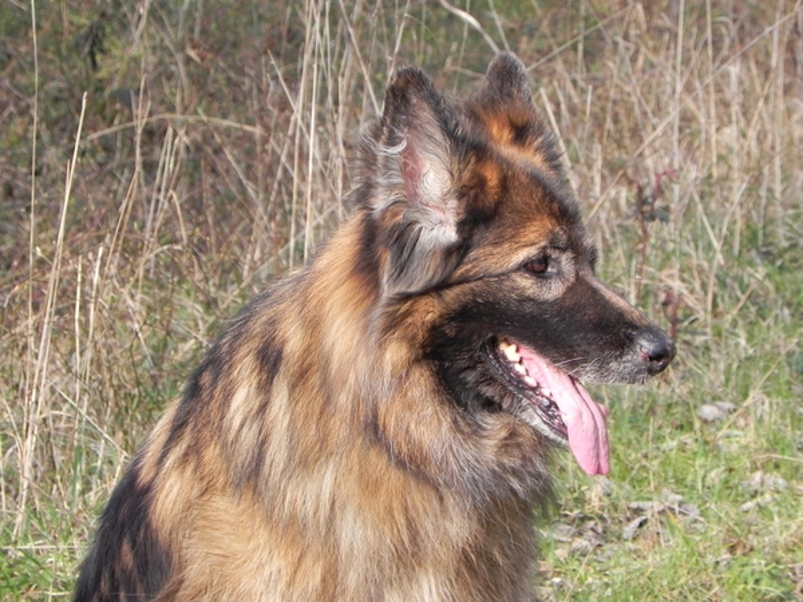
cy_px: 301
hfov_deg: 8.0
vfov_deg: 6.0
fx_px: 5730
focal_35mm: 247
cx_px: 402
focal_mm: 44
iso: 160
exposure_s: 1/126
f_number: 5
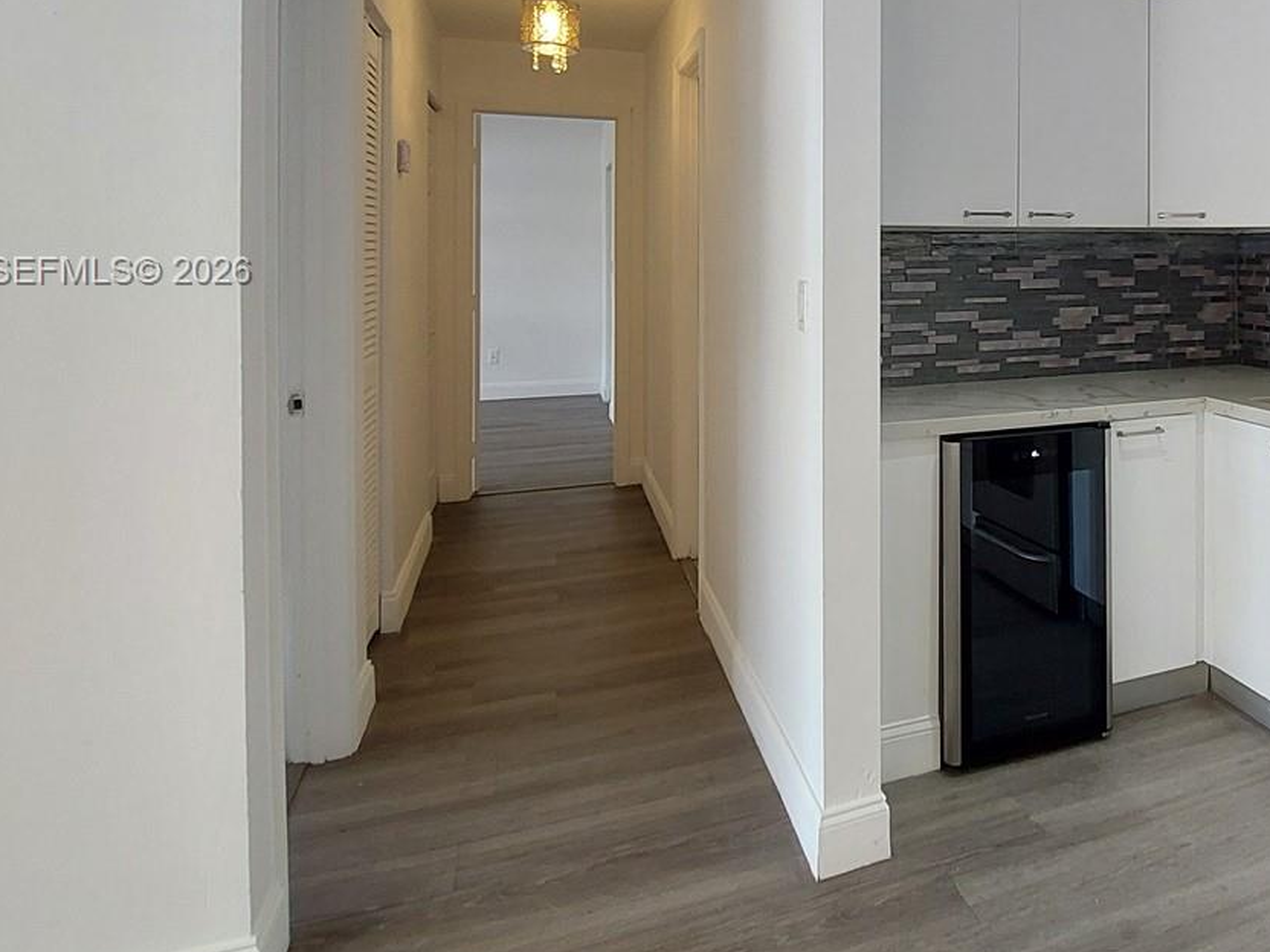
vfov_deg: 53.1
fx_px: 917
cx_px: 997
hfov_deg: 64.0
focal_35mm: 25
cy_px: 273
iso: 80
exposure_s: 1/50
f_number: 2.2
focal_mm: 1.74
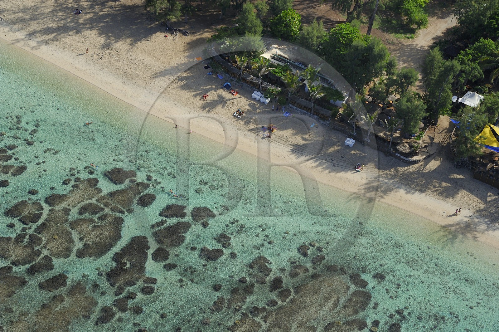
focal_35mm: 135
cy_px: 166
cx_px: 250
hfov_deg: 15.2
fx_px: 1870
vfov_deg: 10.1
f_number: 13
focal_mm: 135
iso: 800
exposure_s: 1/1250
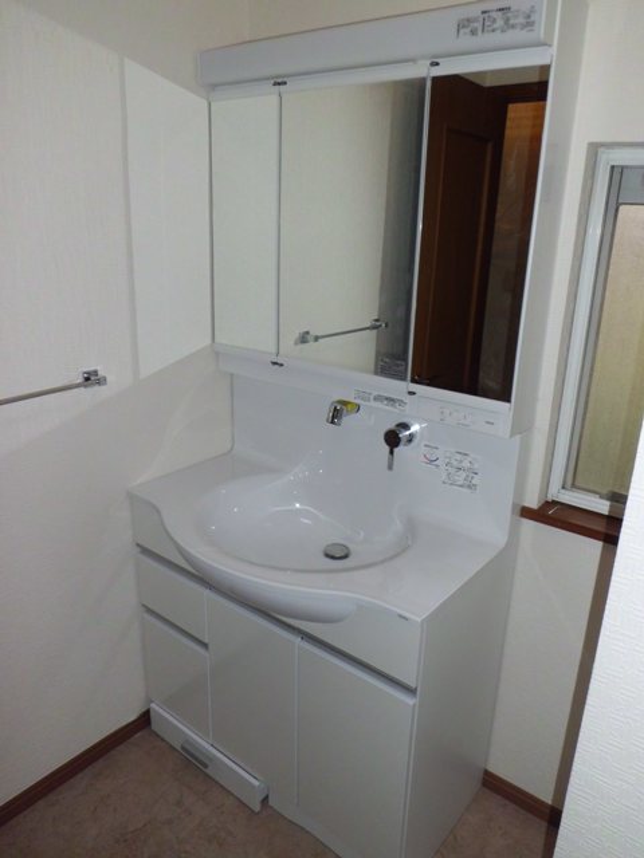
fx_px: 645
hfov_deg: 53.1
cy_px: 429
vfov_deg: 67.3
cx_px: 322
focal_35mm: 26
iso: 100
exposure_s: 1/60
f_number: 2.8
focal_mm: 4.7
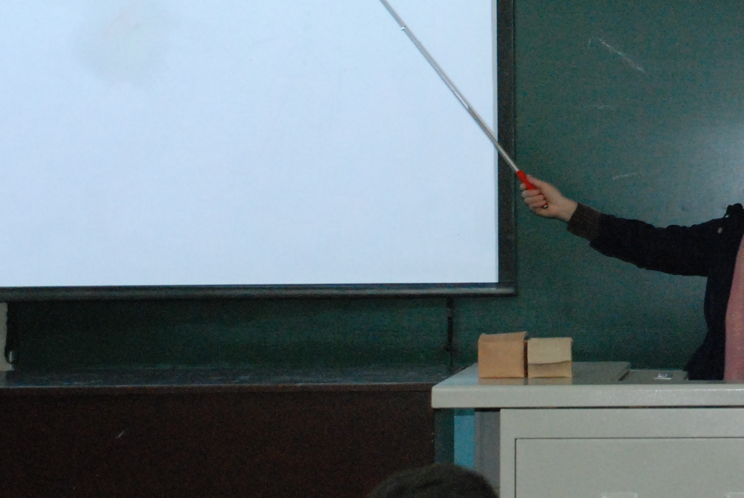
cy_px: 160
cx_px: 831
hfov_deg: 14.7
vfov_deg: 10.1
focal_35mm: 136
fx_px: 2814
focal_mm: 38
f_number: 5.6
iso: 1600
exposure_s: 1/60
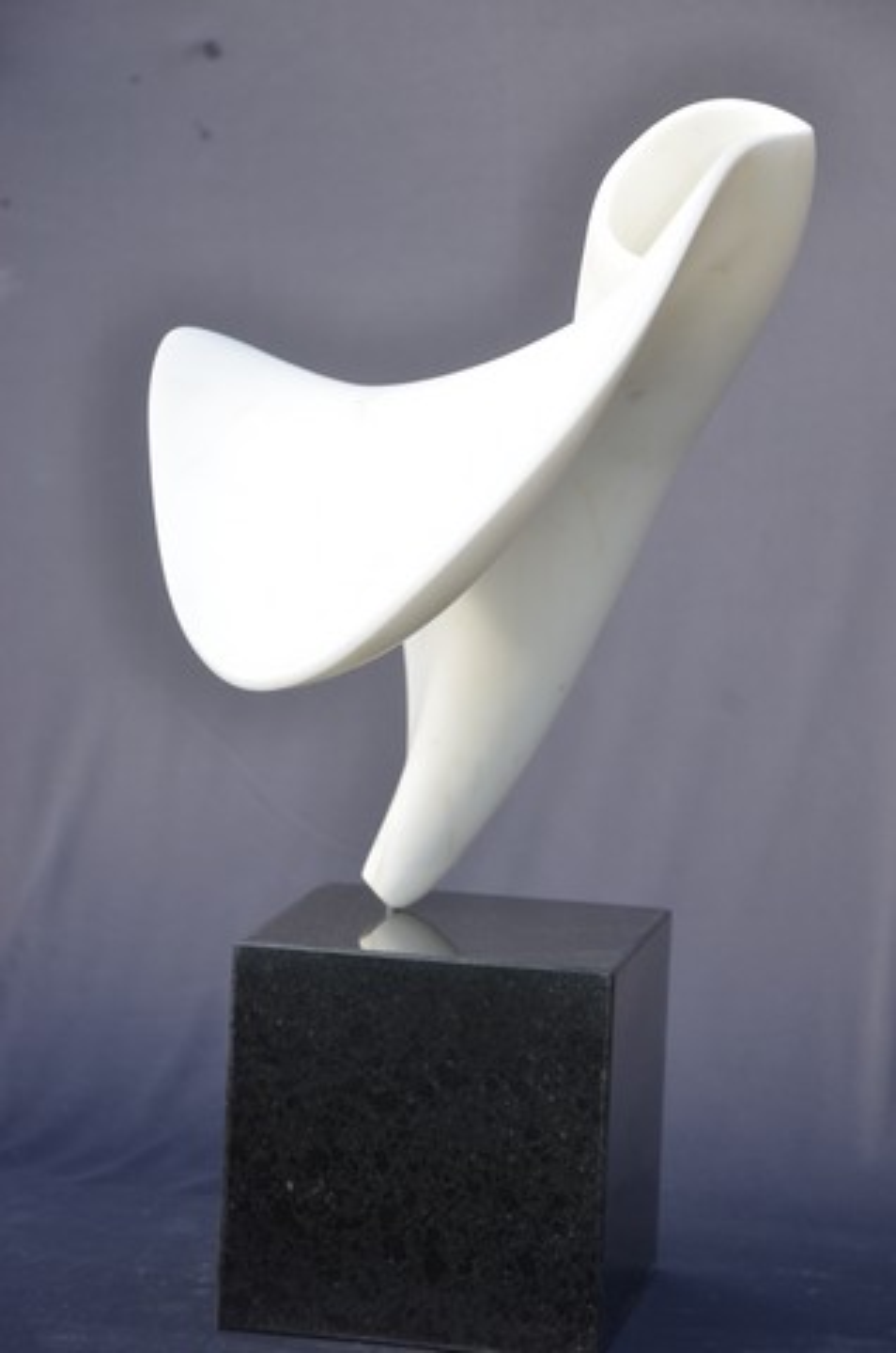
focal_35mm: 112
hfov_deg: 12.1
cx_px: 448
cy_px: 676
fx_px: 4218
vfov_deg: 18.2
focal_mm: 75
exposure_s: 1/250
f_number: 7.1
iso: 320
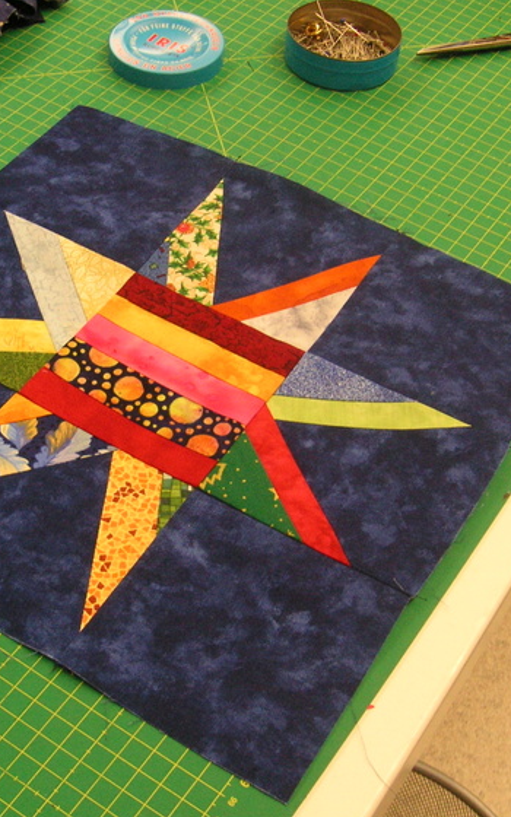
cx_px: 130
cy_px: 408
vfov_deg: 36.3
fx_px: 1248
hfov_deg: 22.9
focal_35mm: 56
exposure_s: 1/45
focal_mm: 6.1
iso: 125
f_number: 2.8
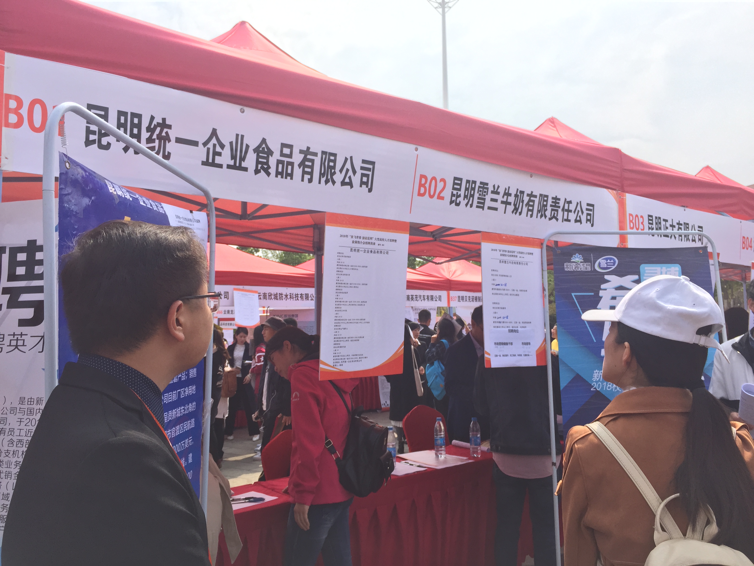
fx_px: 632
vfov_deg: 48.2
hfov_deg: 61.7
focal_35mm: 29
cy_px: 283
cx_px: 377
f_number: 2.2
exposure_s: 1/1319
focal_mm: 4.15
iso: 32
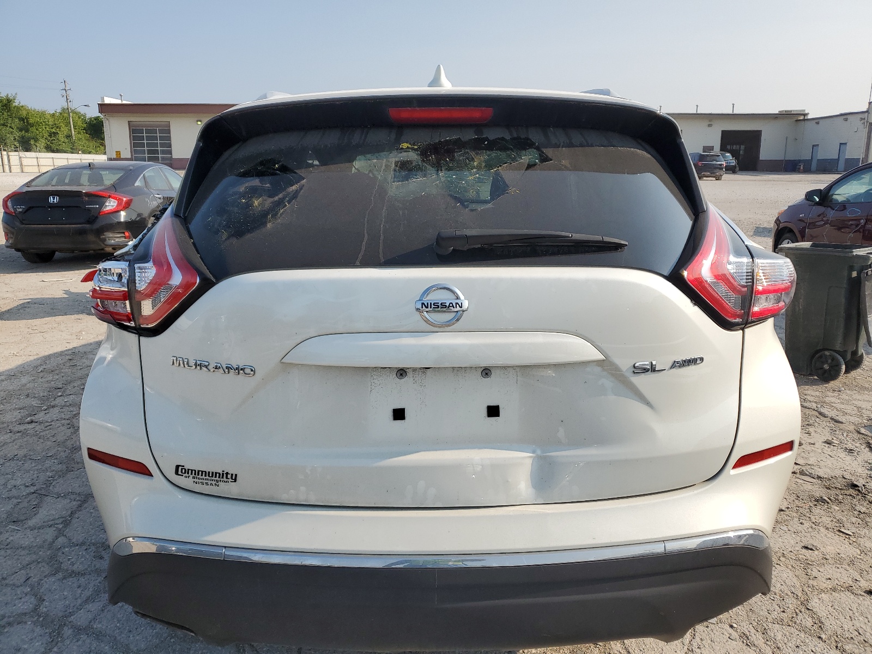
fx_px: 655
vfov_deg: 53.1
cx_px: 436
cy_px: 327
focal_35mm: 26
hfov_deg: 67.3
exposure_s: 1/3333
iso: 50
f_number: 1.5
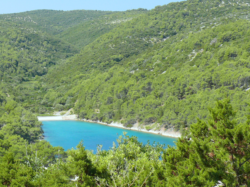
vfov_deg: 11.6
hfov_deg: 15.4
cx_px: 125
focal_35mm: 128
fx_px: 924
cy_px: 94
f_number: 4
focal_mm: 15.2
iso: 100
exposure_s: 1/160
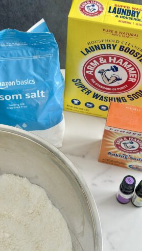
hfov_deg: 22.7
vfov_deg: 39.1
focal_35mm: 53
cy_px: 127
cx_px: 67
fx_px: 354
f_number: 1.78
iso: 125
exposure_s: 1/120
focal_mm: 6.86
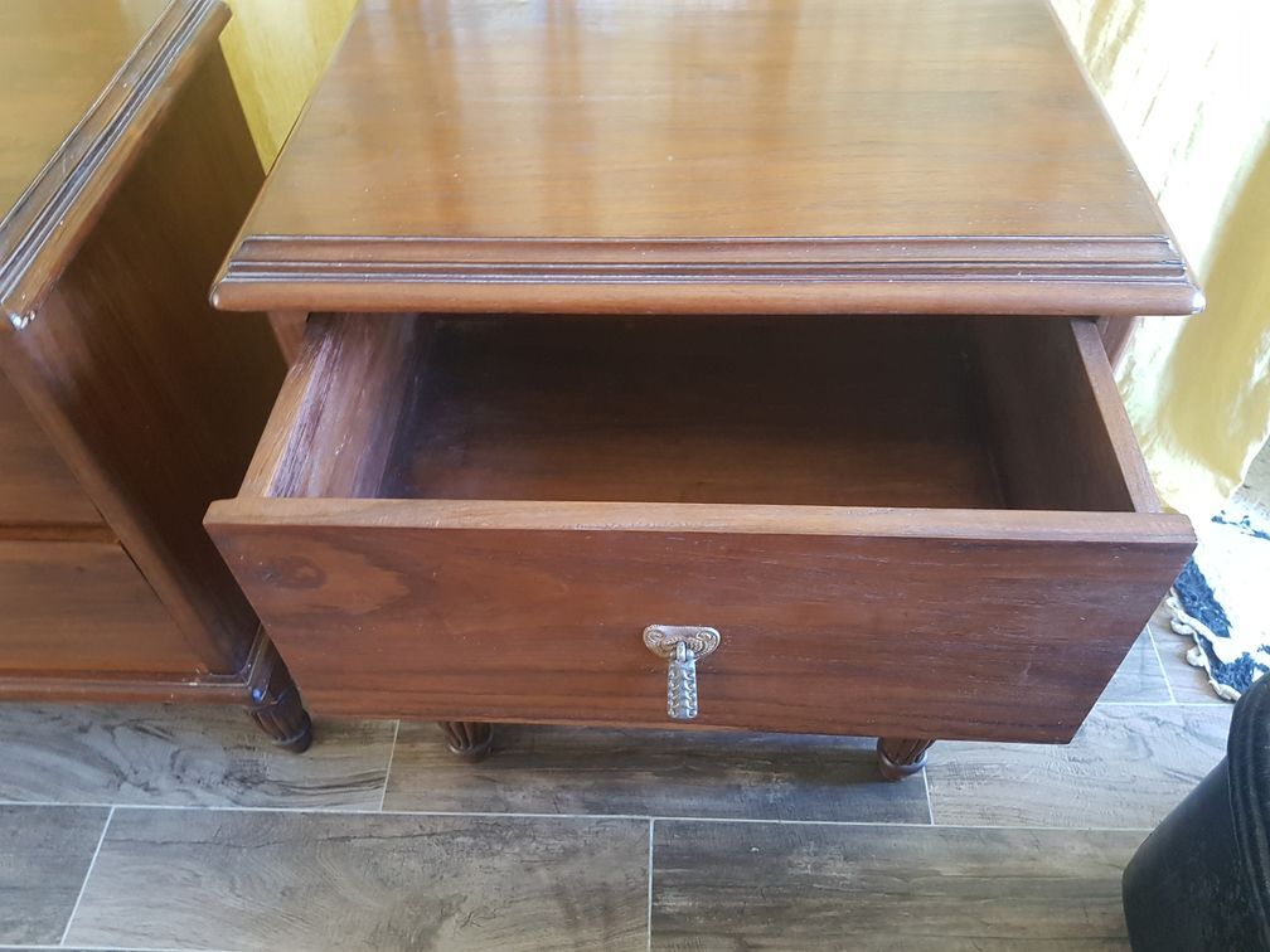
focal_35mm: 26
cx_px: 635
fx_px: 954
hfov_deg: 67.3
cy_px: 476
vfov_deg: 53.1
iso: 200
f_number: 1.7
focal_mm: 4.2
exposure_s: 1/11
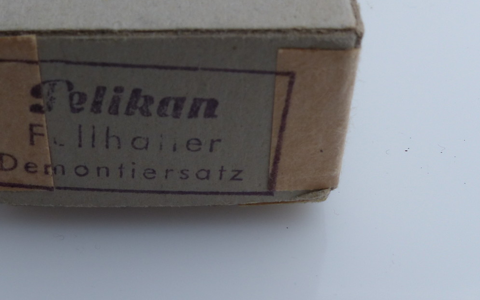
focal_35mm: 70
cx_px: 154
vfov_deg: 18.6
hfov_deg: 29.1
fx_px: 916
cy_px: 138
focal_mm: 7.4
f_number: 5.6
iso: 100
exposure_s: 1/60
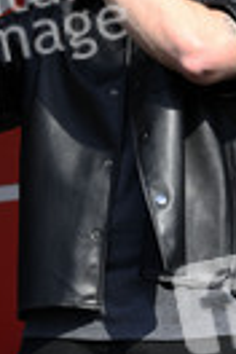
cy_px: 158
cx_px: 67
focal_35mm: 249
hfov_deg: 5.5
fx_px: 2448
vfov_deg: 8.3
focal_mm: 82
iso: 400
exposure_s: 1/160
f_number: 6.3
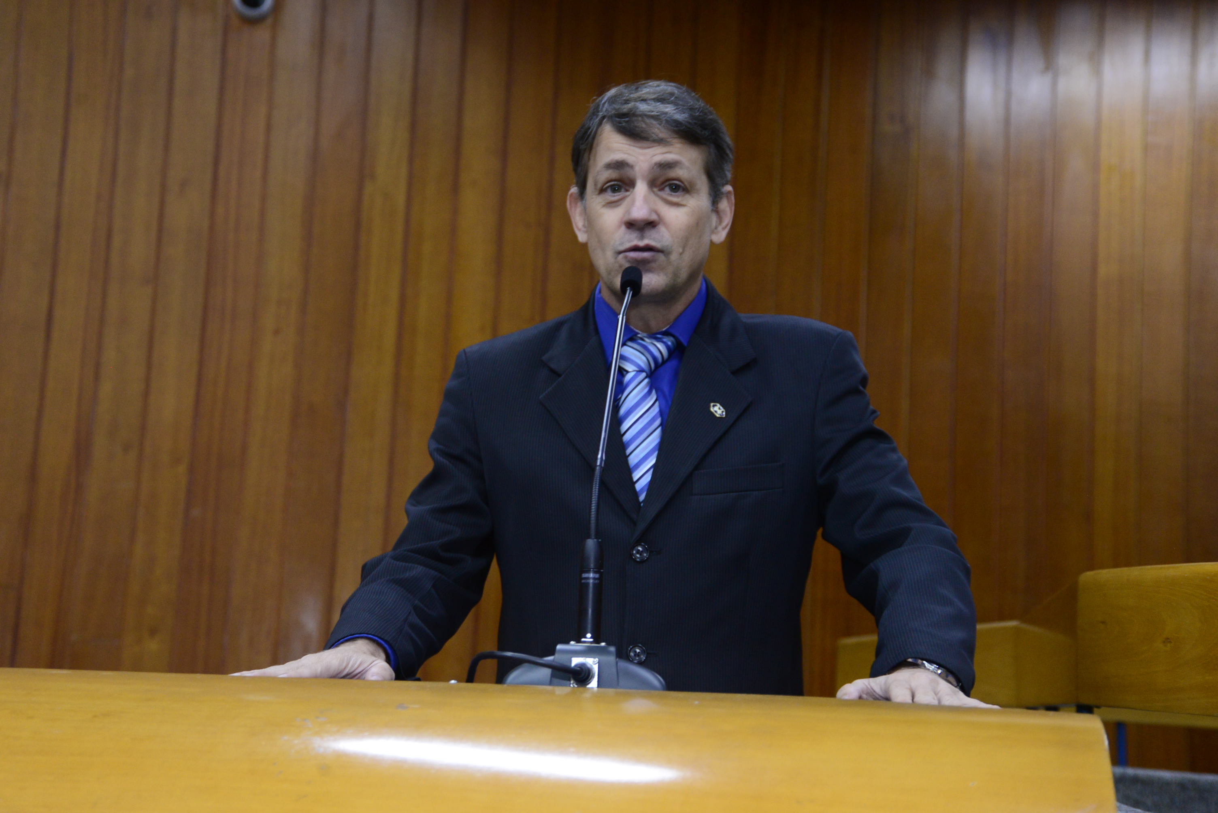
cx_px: 609
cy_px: 406
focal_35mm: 65
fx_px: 2200
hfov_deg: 30.9
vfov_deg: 20.9
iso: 2500
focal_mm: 65
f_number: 5
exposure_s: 1/60
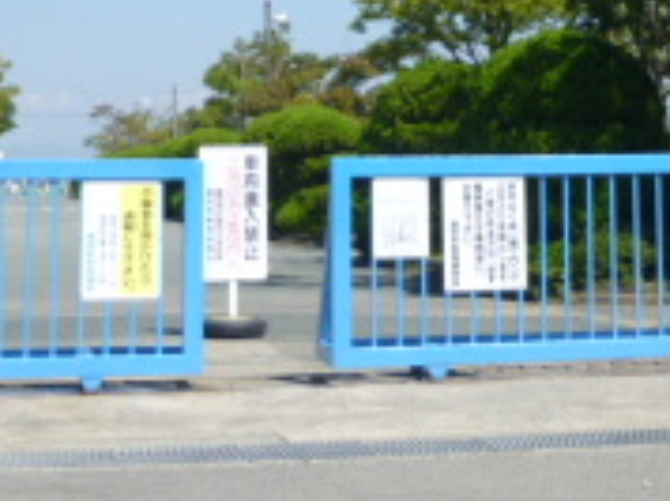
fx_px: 1740
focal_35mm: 90
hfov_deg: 21.7
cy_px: -102
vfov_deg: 15.8
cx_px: 437
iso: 100
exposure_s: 1/1300
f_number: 3.1
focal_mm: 4.5
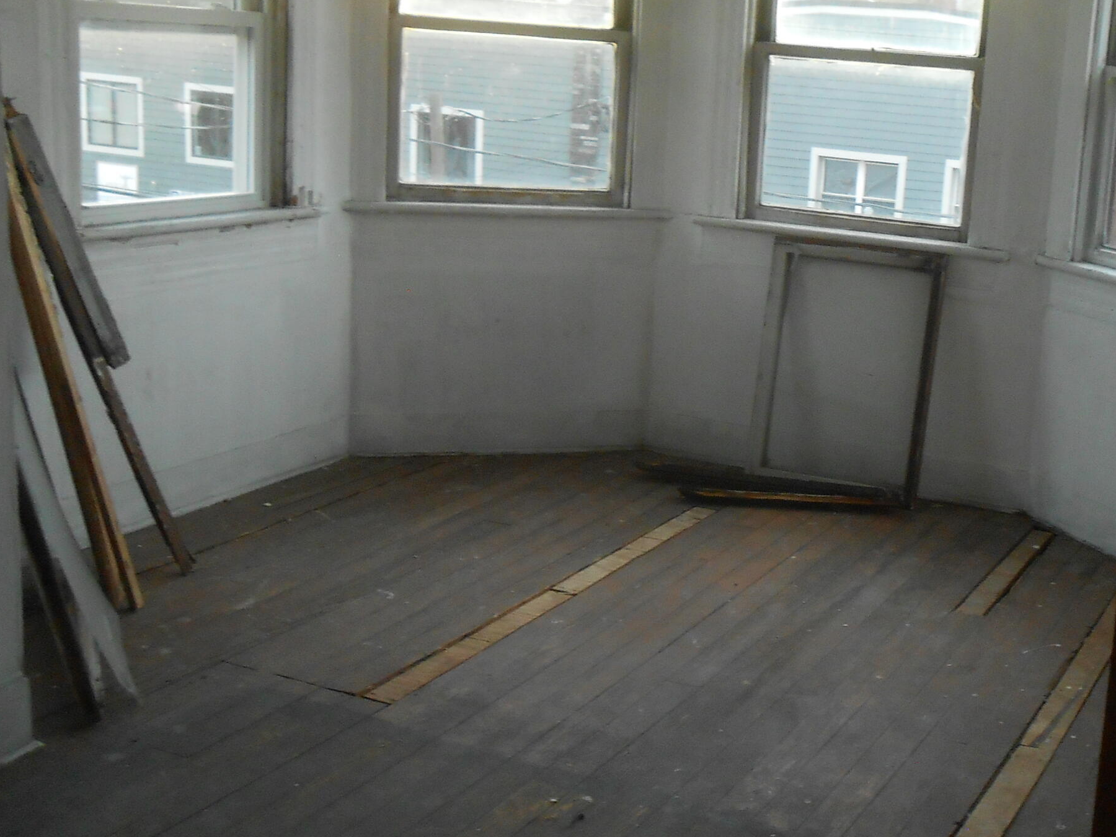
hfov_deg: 37.5
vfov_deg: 29.1
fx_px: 1612
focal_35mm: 50
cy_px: 403
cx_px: 798
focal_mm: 5.3
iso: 250
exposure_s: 1/30
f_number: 3.8
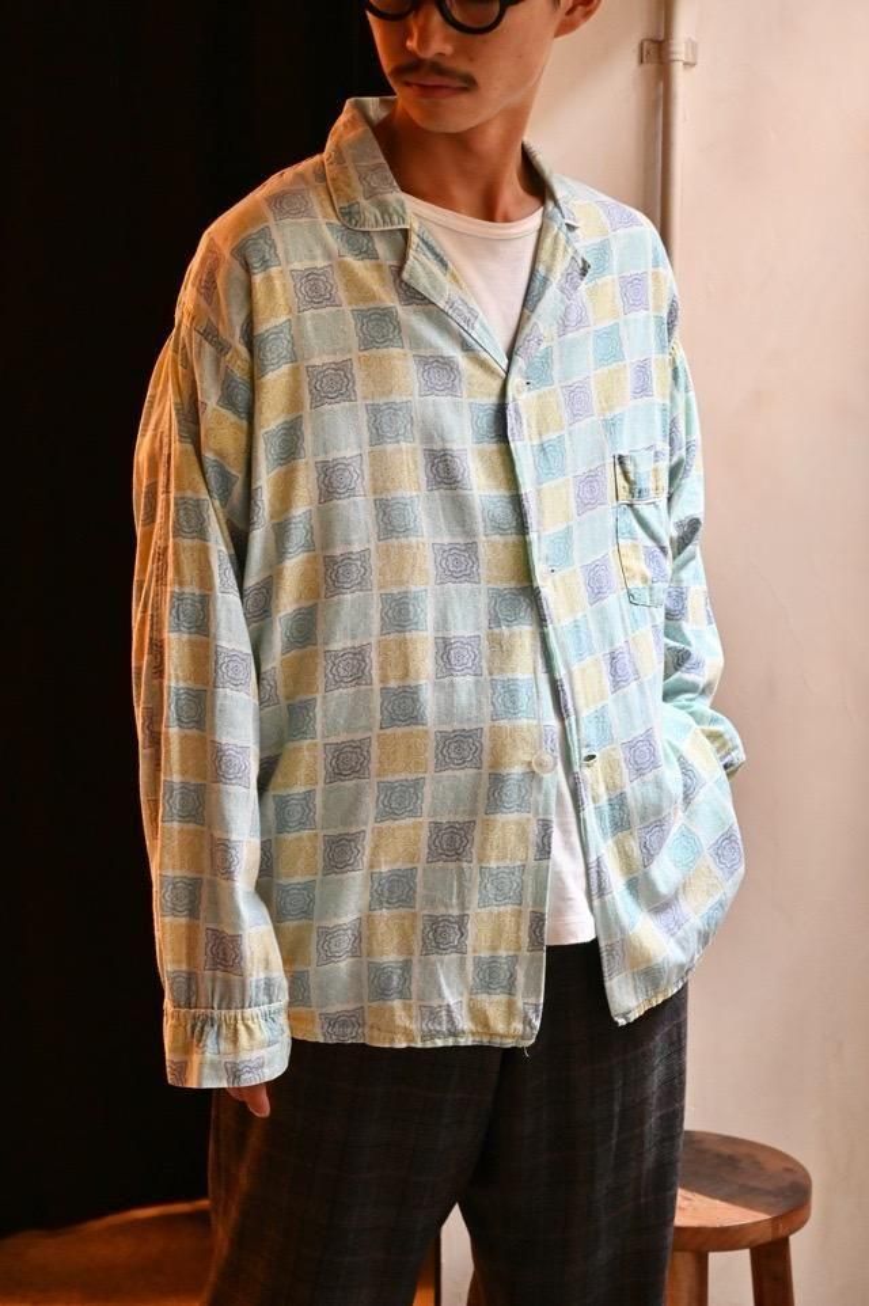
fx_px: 2175
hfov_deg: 22.6
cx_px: 434
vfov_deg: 33.4
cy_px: 653
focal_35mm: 60
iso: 4000
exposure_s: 1/30
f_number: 6.3
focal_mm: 60
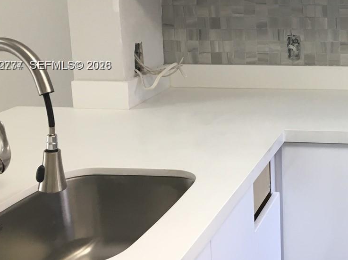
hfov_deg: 28.9
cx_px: 342
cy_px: 66
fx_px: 633
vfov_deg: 23.0
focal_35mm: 63
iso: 40
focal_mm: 4.15
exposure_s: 1/33
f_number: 2.2
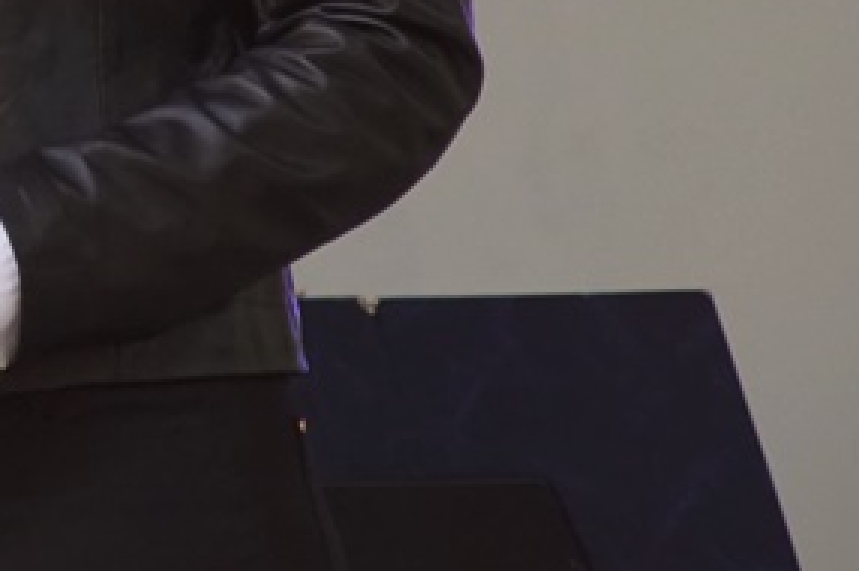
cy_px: -222
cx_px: -204
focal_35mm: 750
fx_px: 17875
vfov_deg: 1.8
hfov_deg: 2.7
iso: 640
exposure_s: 1/250
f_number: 5.6
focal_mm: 140
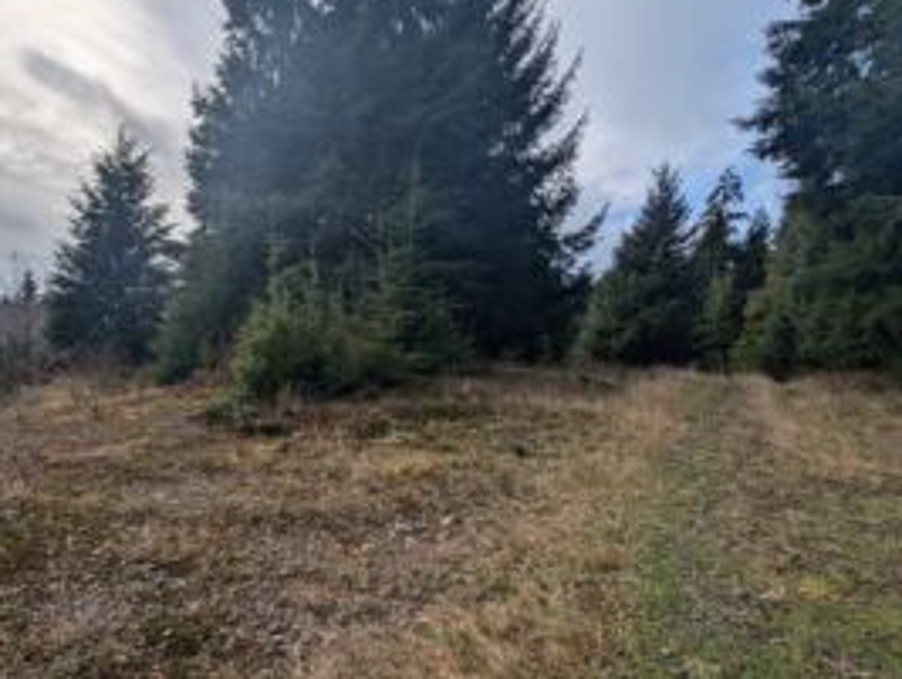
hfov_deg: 86.1
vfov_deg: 71.0
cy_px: 407
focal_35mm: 18
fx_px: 470
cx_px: 341
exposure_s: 1/1773
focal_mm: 2.23
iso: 29
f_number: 1.95
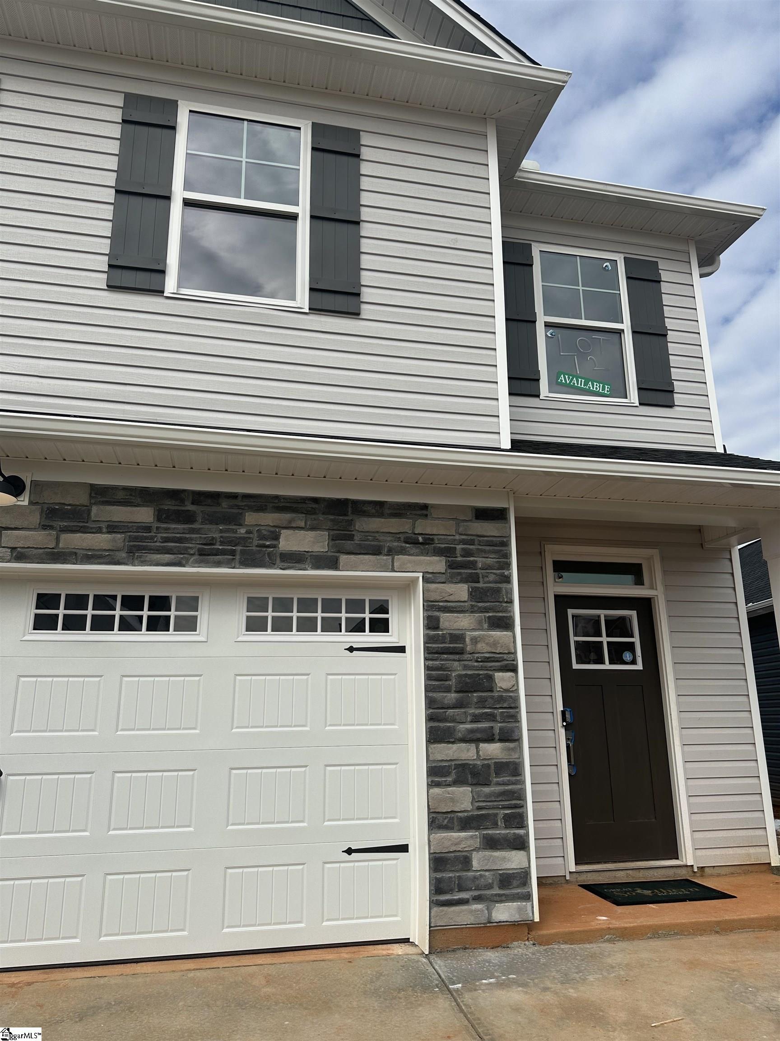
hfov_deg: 56.8
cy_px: 520
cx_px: 390
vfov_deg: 71.6
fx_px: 721
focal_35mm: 24
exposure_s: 1/6211
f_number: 1.78
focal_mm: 6.86
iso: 80
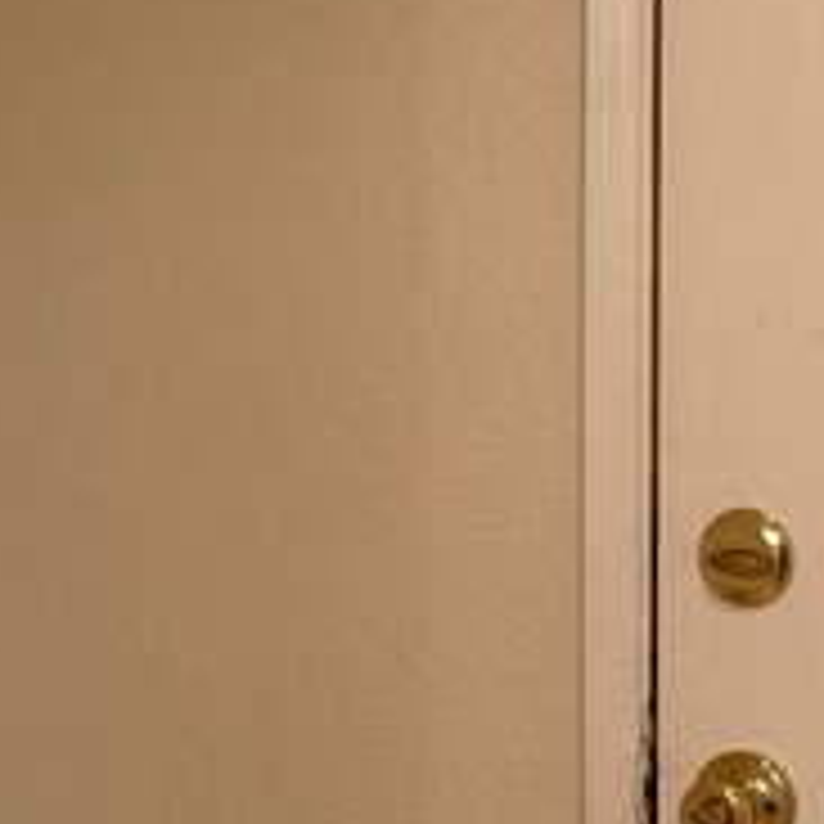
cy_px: 365
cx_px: 252
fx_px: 3205
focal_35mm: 119
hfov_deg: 14.6
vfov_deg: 14.6
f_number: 1.78
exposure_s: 1/120
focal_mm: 6.76
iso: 125
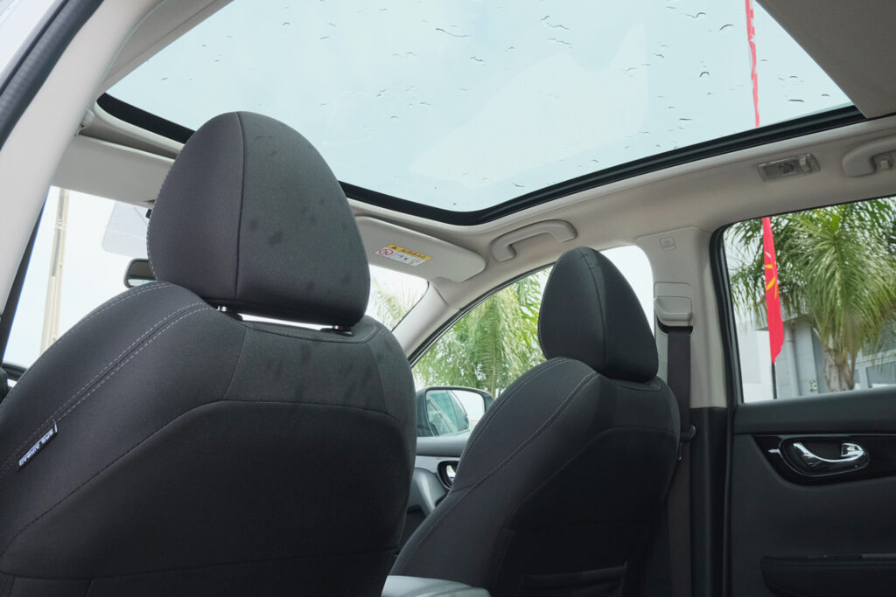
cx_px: 448
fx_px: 846
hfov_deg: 55.8
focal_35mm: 34
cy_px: 298
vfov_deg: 38.9
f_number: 9
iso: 2000
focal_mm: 22.8
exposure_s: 1/320
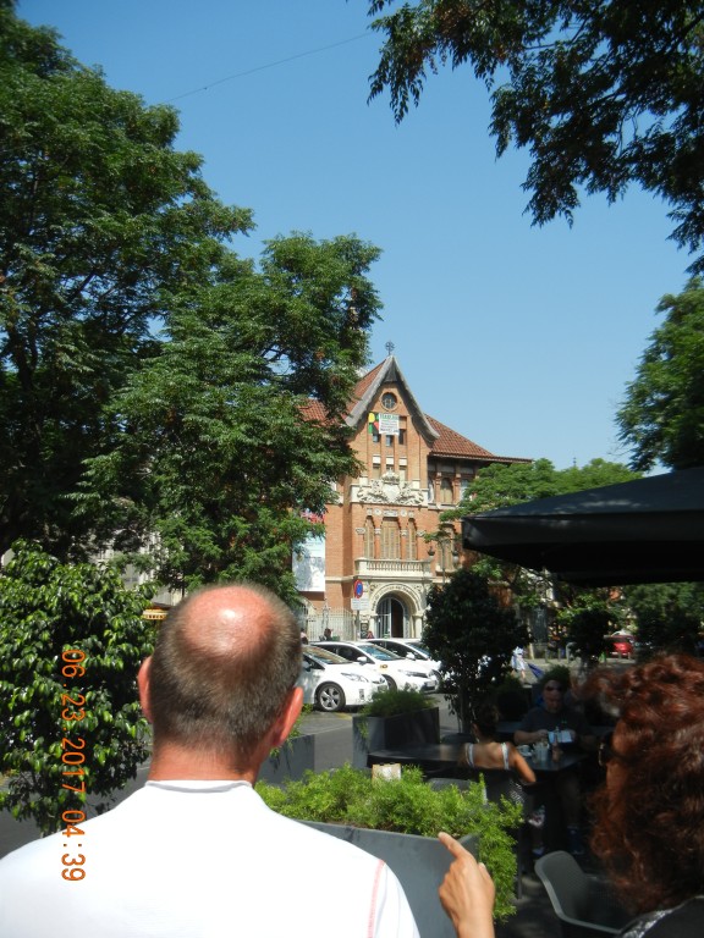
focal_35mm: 30
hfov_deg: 46.8
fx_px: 813
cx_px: 352
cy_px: 469
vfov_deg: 60.0
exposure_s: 1/372
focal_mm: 5.4
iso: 160
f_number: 7
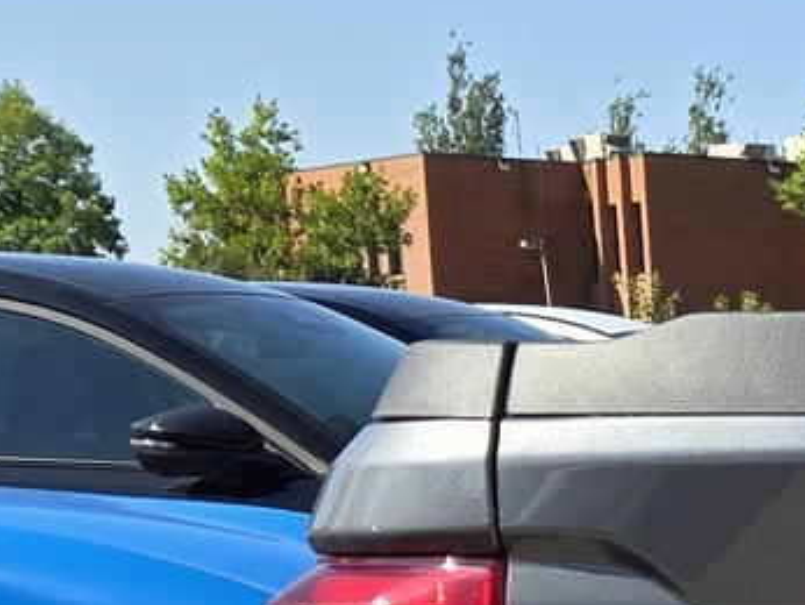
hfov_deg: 12.2
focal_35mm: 136
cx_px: 1805
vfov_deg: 10.6
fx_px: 3165
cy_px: 880
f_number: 1.8
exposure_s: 1/1090
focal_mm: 5.4
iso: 25
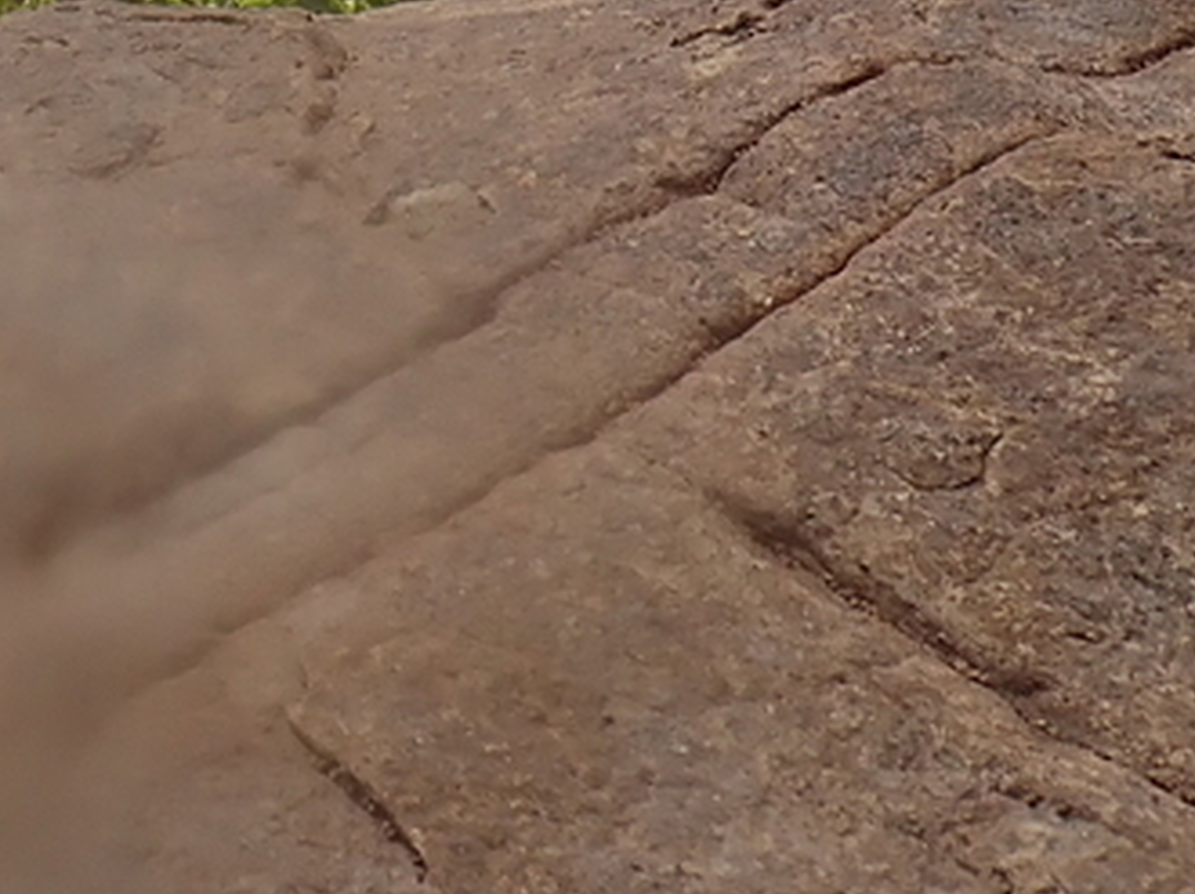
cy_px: -416
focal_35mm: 91
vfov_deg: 15.1
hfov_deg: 20.0
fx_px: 3139
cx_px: -315
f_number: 8
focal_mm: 4.5
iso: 100
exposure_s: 1/200
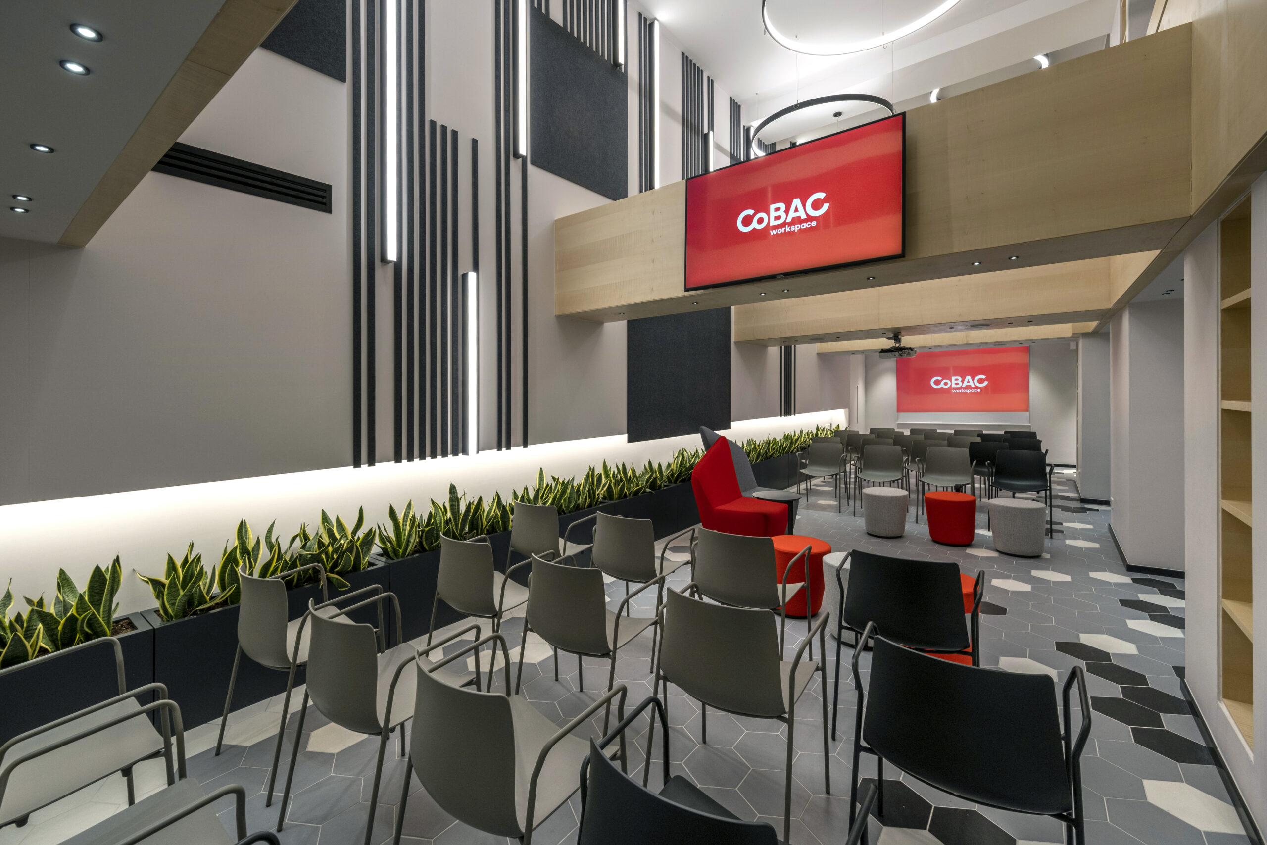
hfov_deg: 104.3
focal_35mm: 14
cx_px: 634
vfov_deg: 81.2
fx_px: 493
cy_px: 422
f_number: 8
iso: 160
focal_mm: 9.6
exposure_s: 1/8
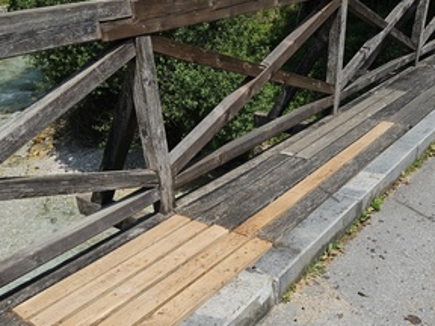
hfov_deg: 51.2
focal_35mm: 36
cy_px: 234
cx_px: 249
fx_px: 452
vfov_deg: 38.9
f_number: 1.8
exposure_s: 1/2544
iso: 25
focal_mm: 5.4
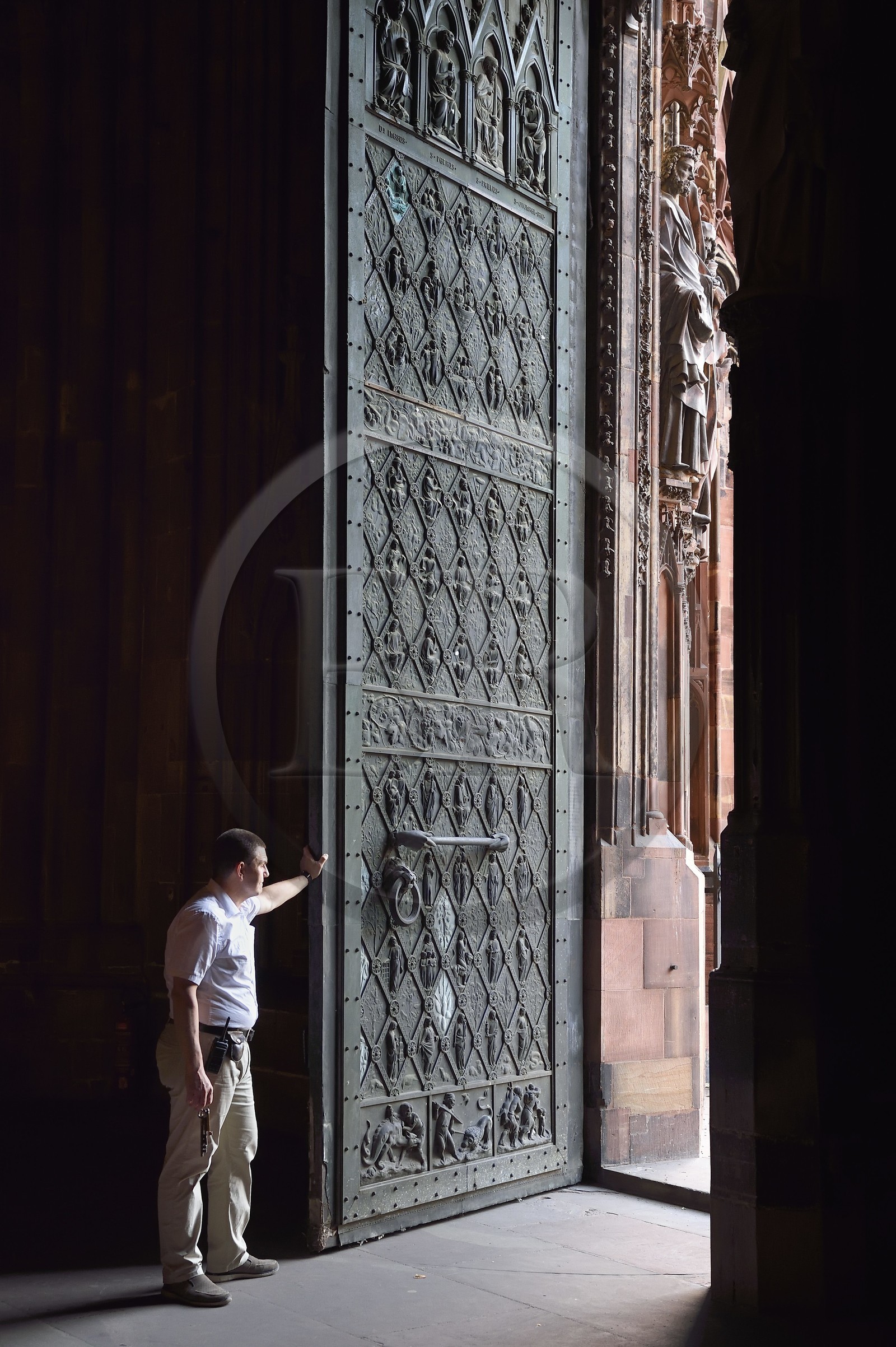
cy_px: 674
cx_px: 448
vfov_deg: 41.1
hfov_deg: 28.0
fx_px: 1794
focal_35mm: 48
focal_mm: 48
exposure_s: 1/50
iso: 1600
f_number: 7.1
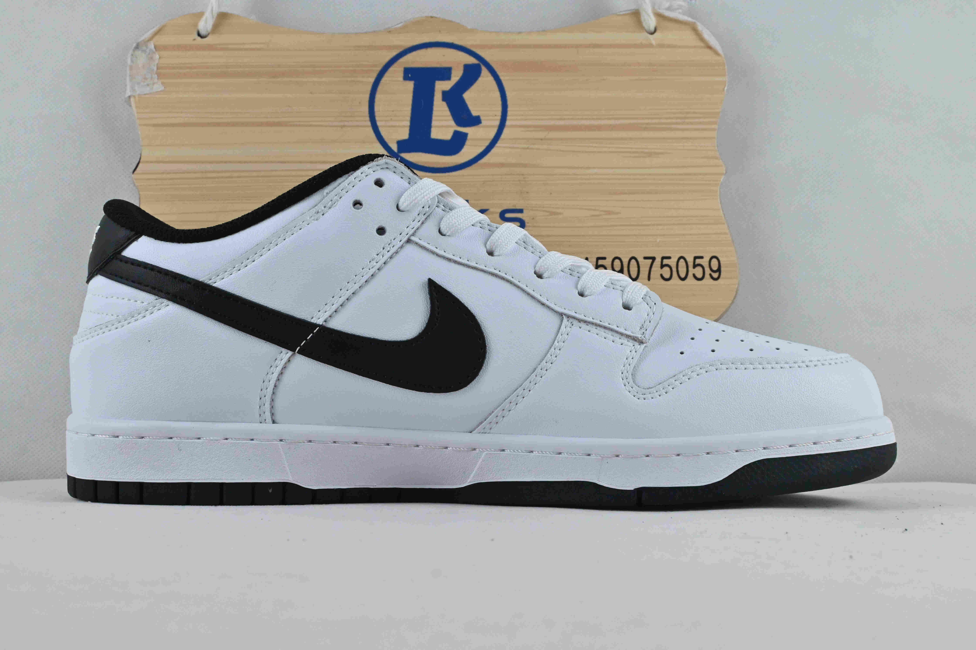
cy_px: 325
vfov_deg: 27.7
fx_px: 1322
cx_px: 488
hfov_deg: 40.5
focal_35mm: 49
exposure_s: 1/200
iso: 1000
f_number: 10
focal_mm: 32.5
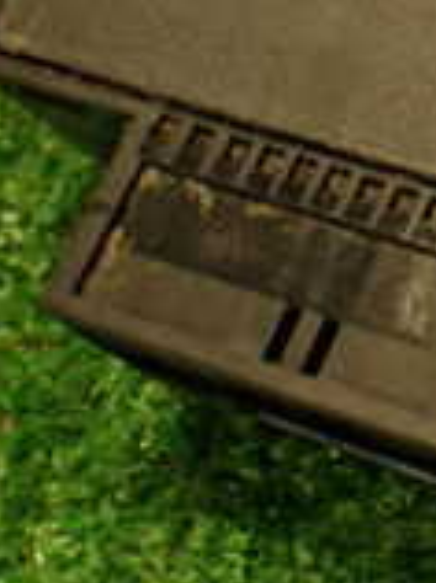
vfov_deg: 16.9
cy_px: 0
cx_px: 776
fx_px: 1920
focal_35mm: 114
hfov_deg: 12.0
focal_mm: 5.4
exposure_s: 1/30
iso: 250
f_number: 2.3
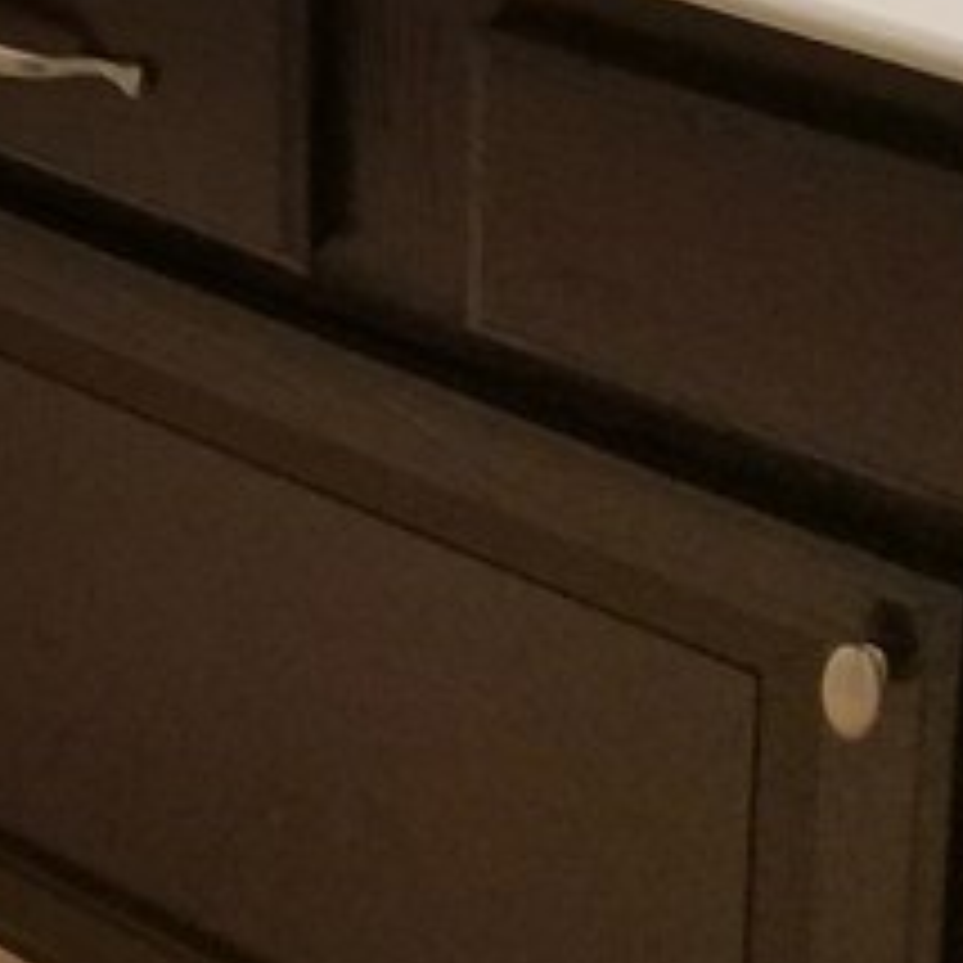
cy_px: -621
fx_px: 3462
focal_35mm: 110
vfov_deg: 14.4
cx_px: -914
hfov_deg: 13.7
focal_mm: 4.2
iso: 100
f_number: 1.7
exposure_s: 1/60
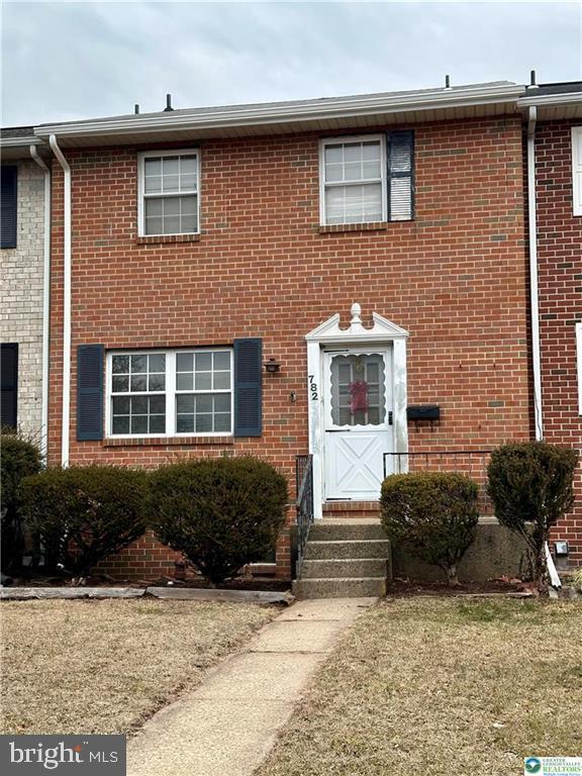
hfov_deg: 30.3
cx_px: 291
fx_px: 1076
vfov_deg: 39.7
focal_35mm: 48
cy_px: 388
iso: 64
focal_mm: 6.86
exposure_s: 1/836
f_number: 1.78
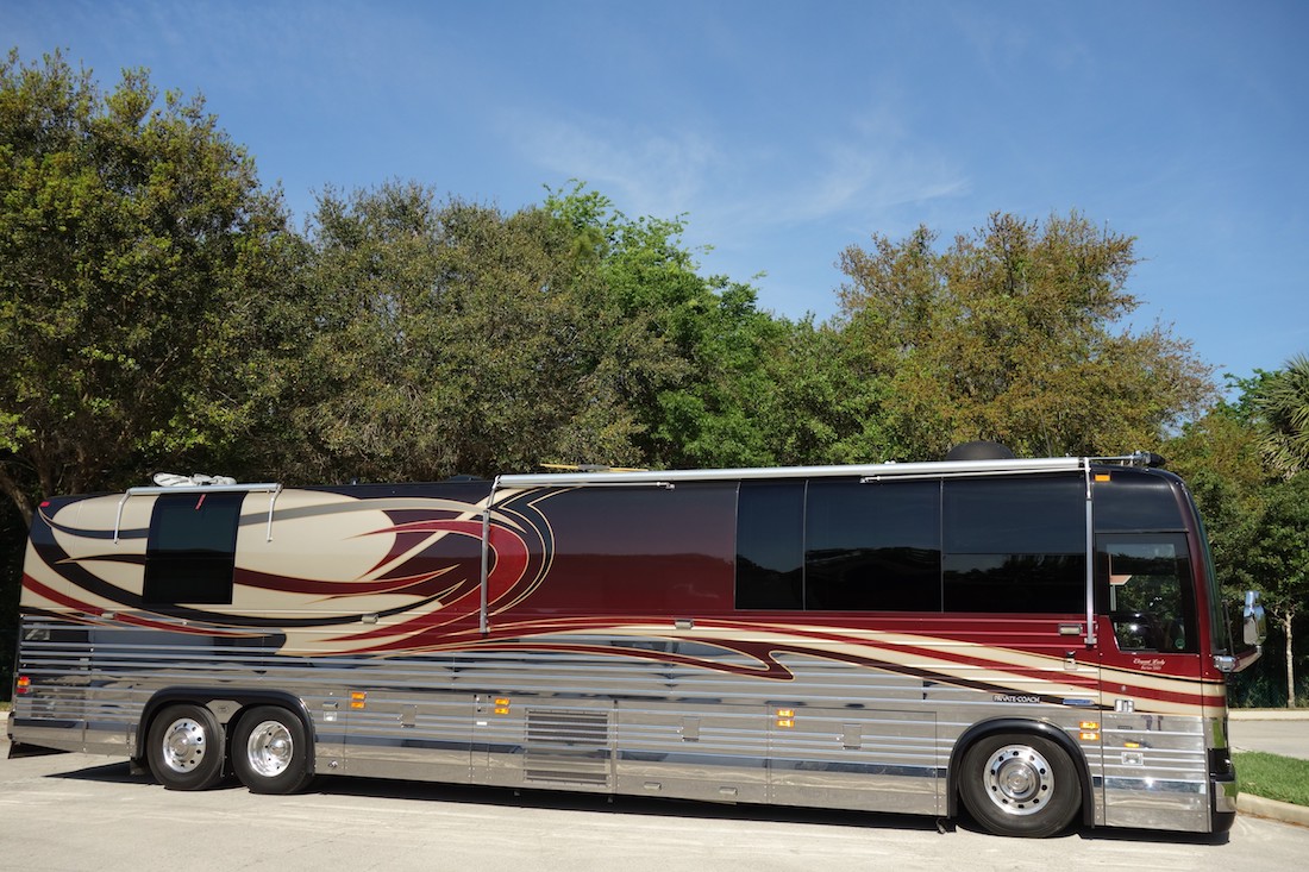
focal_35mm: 35
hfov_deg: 54.4
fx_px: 1272
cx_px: 654
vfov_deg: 37.8
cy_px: 436
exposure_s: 1/500
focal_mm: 12.94
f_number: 5.6
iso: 125
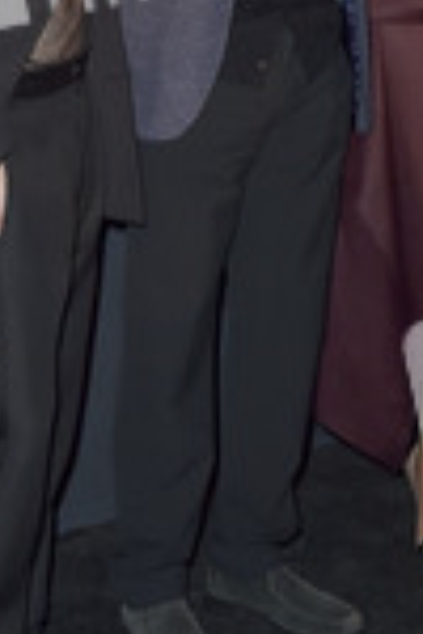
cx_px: 239
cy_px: 152
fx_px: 1886
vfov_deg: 19.0
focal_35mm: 107
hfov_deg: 12.8
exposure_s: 1/250
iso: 640
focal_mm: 40
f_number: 6.3
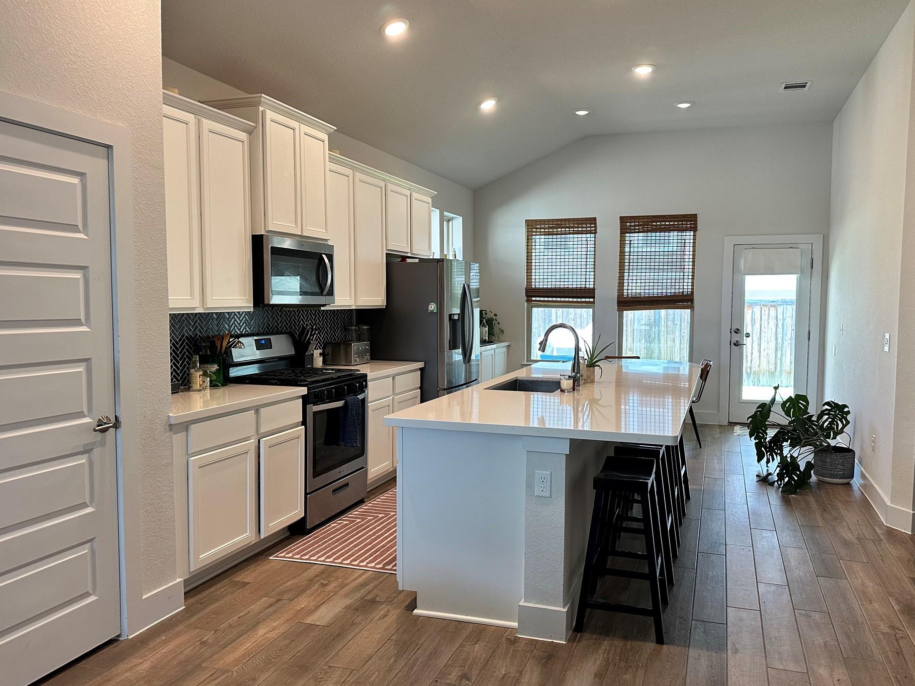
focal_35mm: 27
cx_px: 504
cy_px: 345
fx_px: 714
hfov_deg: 65.2
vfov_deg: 51.4
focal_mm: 6.86
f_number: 1.78
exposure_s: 1/120
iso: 200
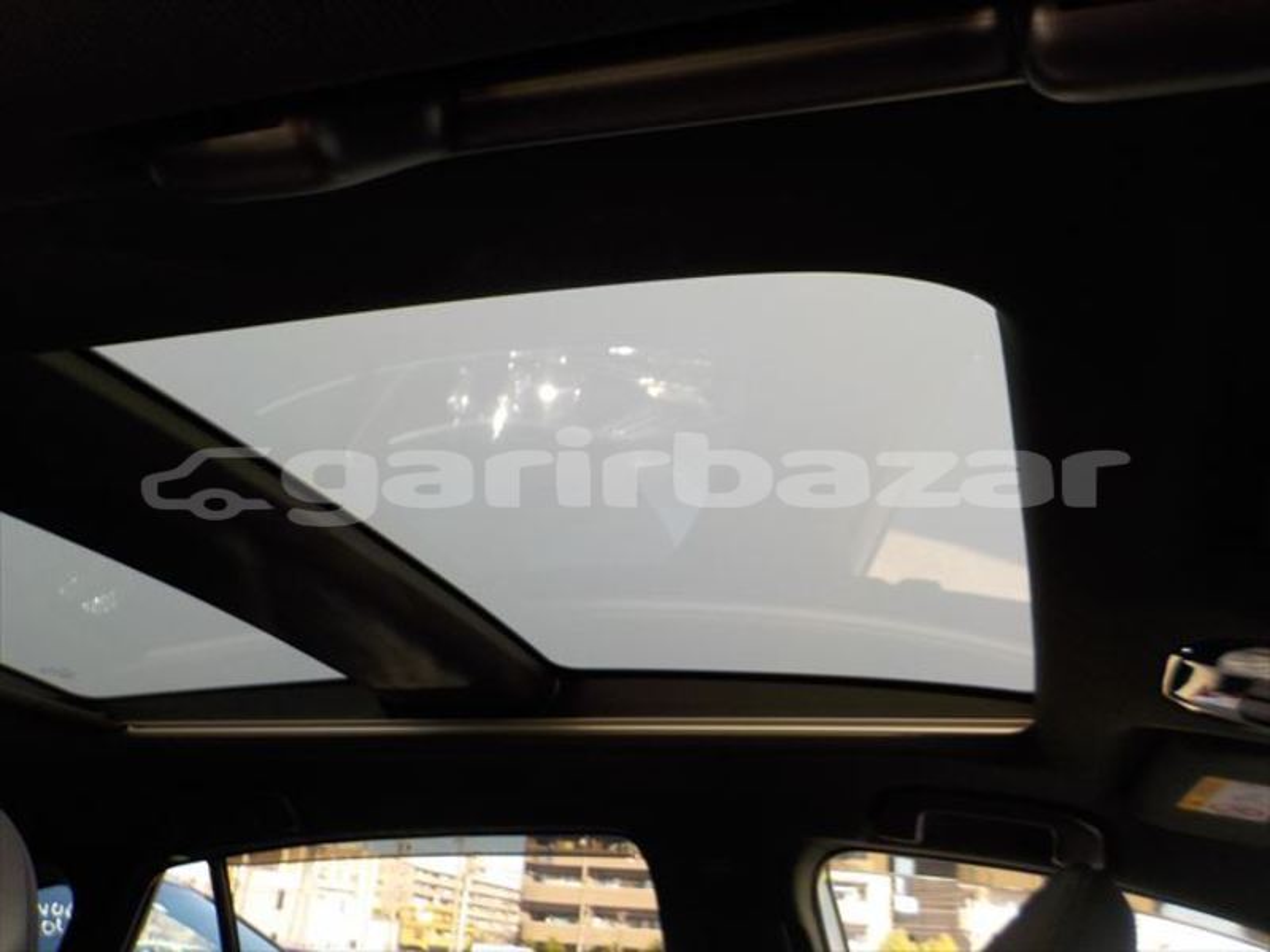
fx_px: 1101
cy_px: 476
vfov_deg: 46.8
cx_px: 635
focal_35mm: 30
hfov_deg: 60.0
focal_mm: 4.1
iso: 125
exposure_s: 1/125
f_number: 3.3
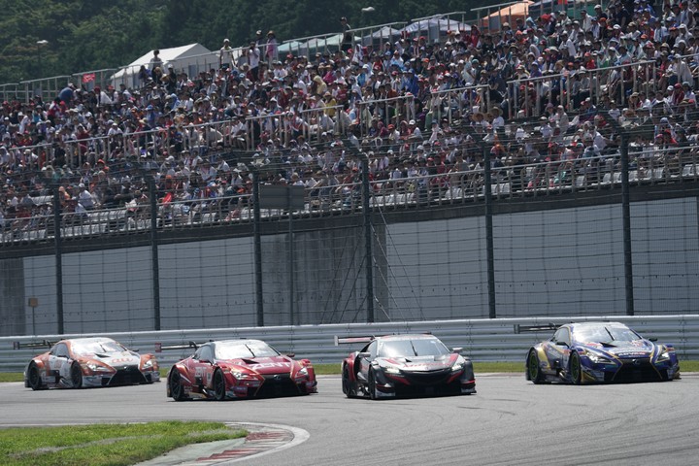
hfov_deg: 6.4
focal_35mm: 324
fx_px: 6291
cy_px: 233
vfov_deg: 4.2
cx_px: 350
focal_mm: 324
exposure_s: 1/800
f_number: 8
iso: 200
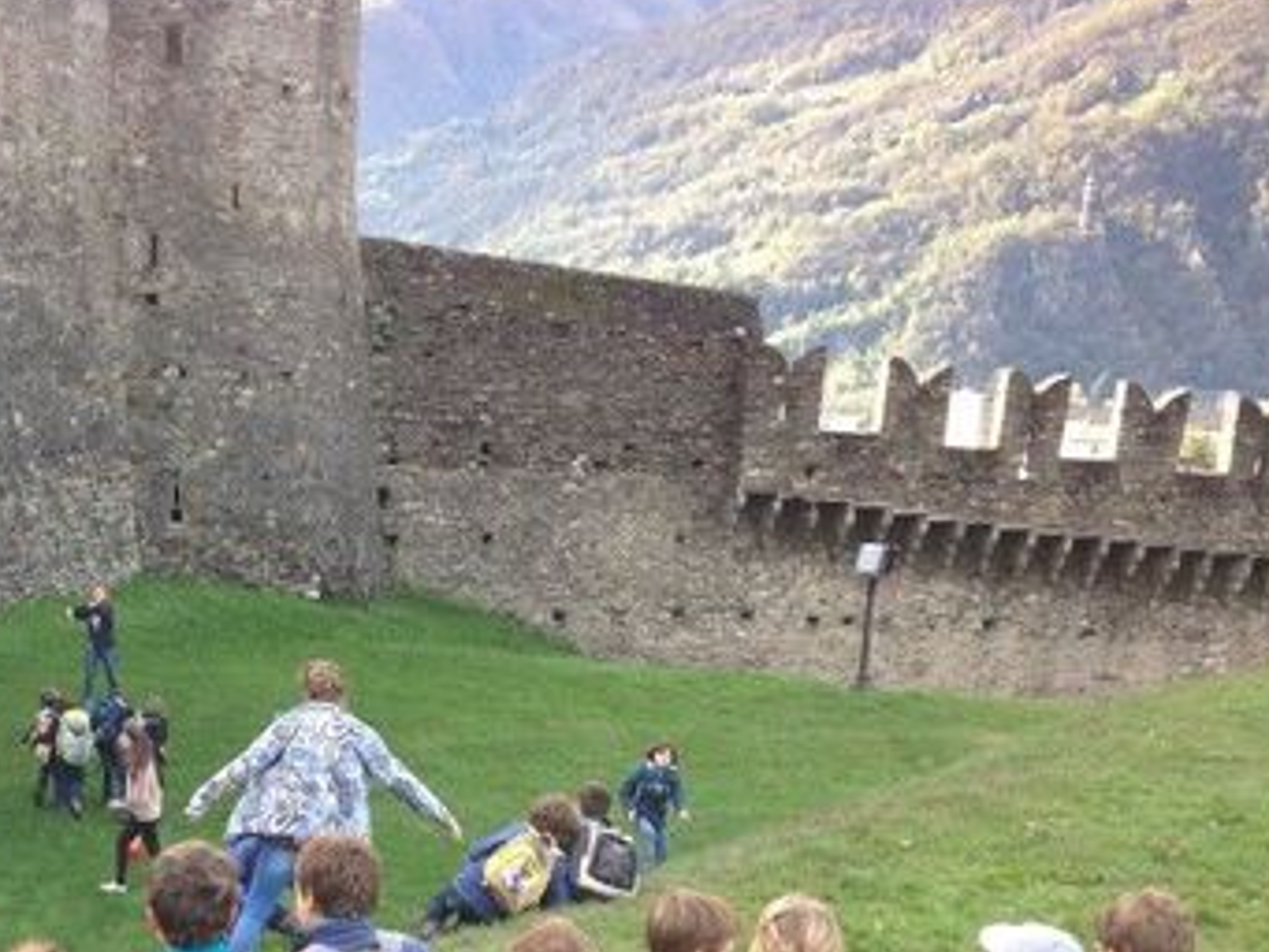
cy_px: 781
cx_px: 294
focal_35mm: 58
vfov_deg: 24.8
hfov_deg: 32.5
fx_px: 2127
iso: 50
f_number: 2.4
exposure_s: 1/176
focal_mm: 4.12
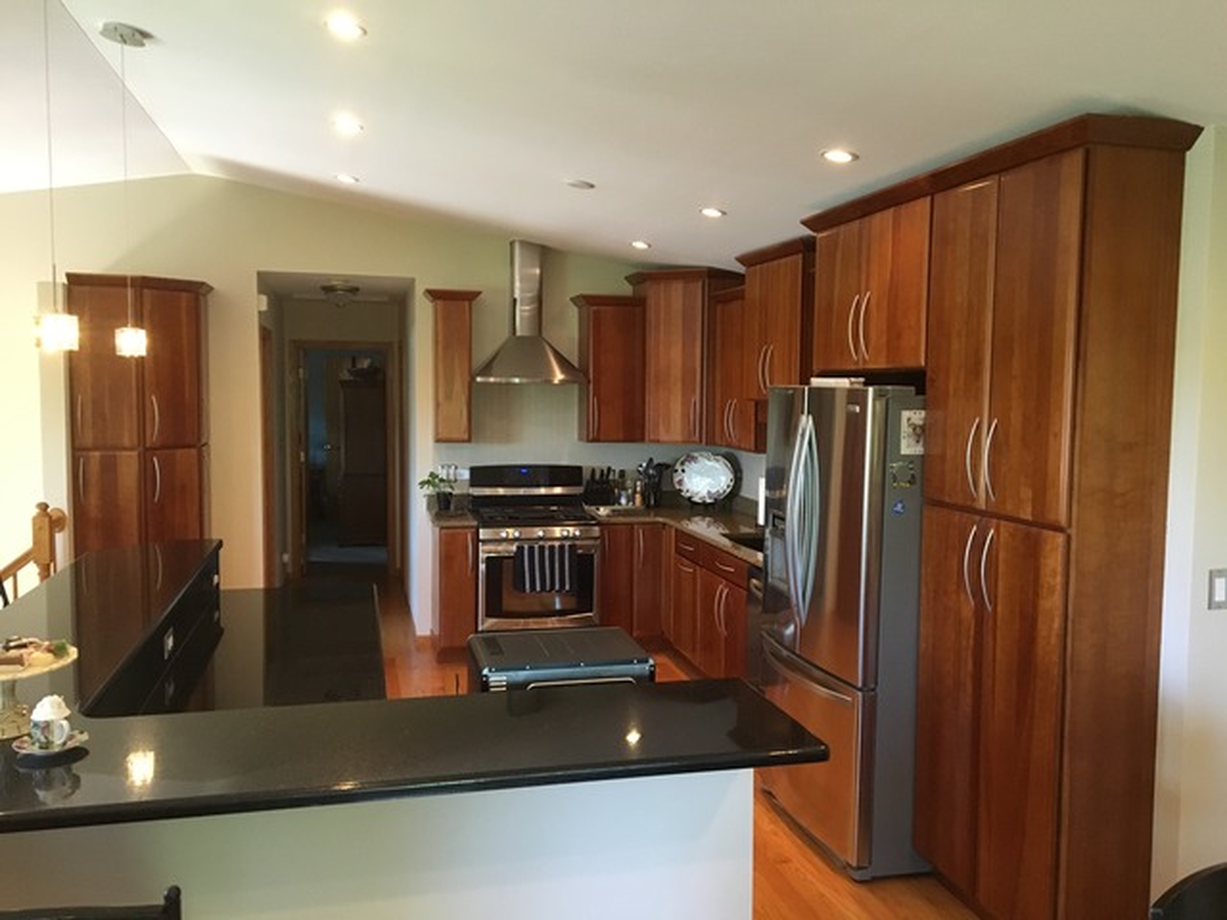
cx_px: 614
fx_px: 1028
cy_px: 460
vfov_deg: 48.2
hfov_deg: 61.7
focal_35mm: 29
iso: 200
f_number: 2.2
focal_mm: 4.15
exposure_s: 1/30
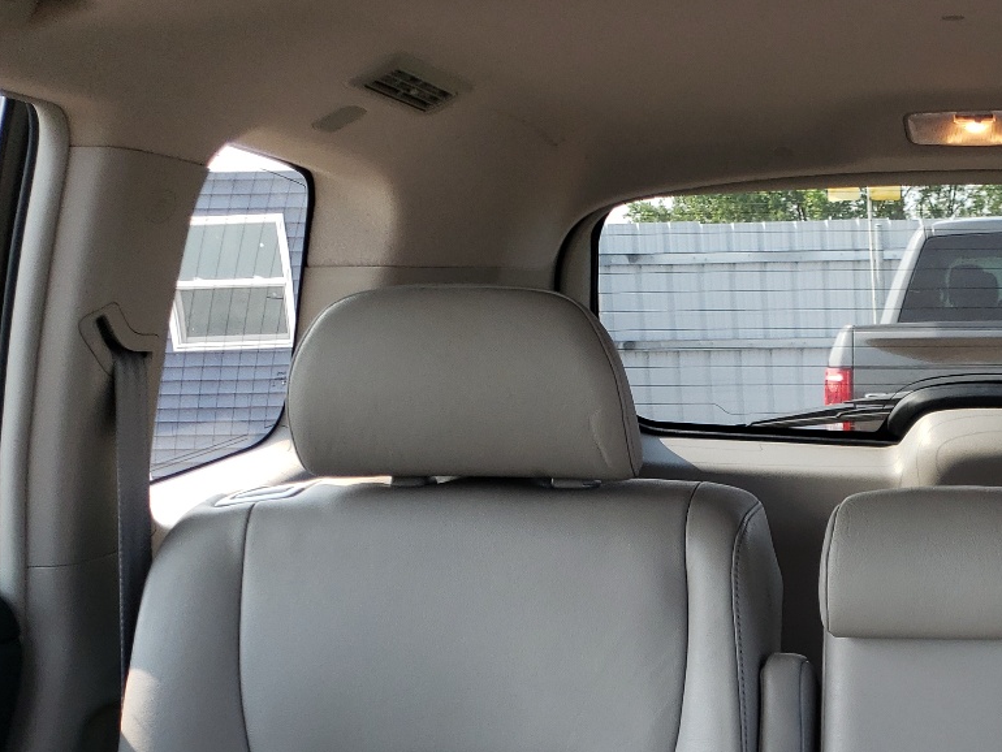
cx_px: 955
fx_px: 1564
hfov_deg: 33.1
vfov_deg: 25.7
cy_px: 749
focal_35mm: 54
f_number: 1.5
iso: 50
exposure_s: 1/122
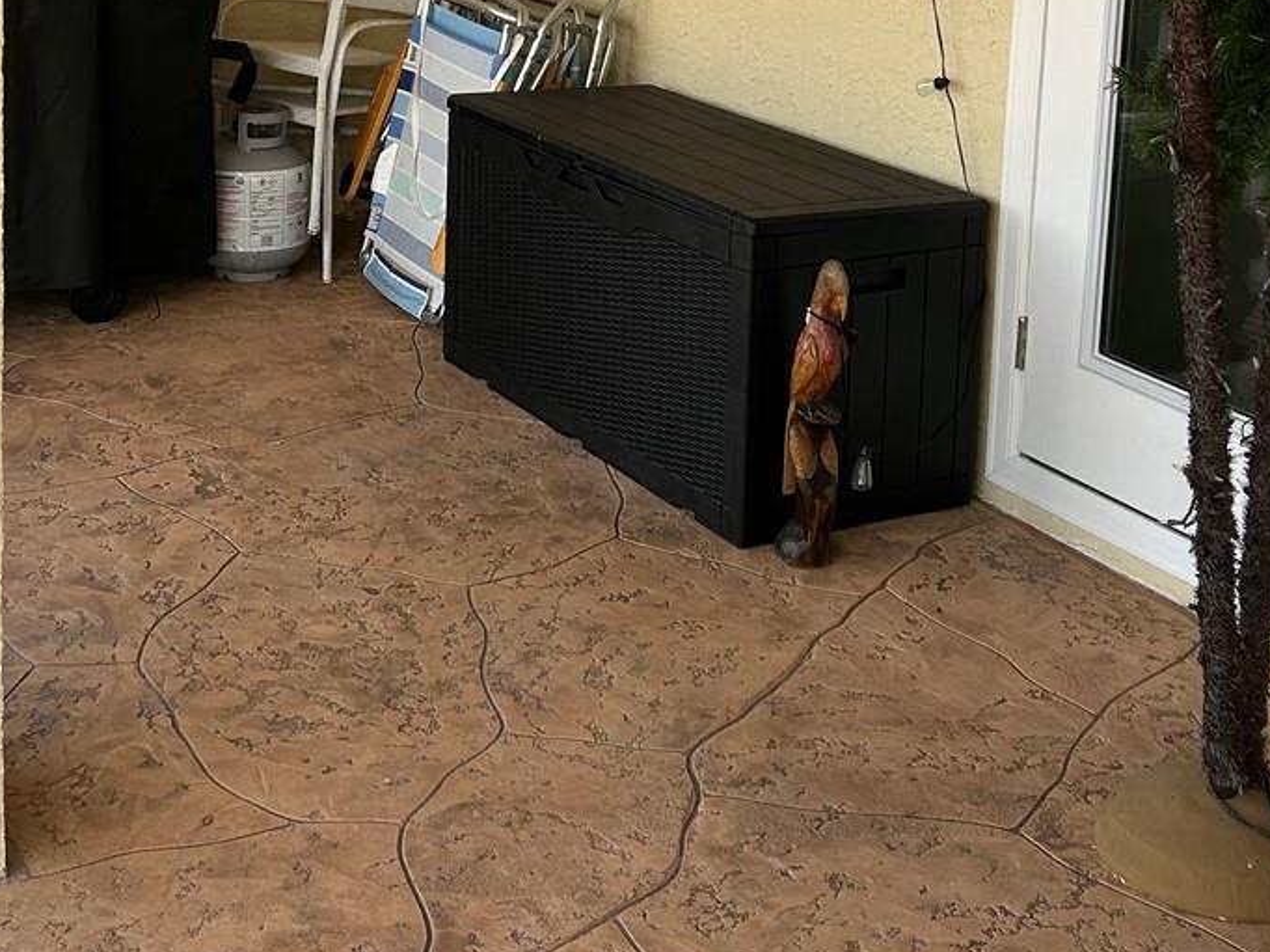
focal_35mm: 61
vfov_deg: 22.9
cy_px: -39
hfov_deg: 31.5
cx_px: 456
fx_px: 2237
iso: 50
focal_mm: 5.7
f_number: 1.5
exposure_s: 1/395
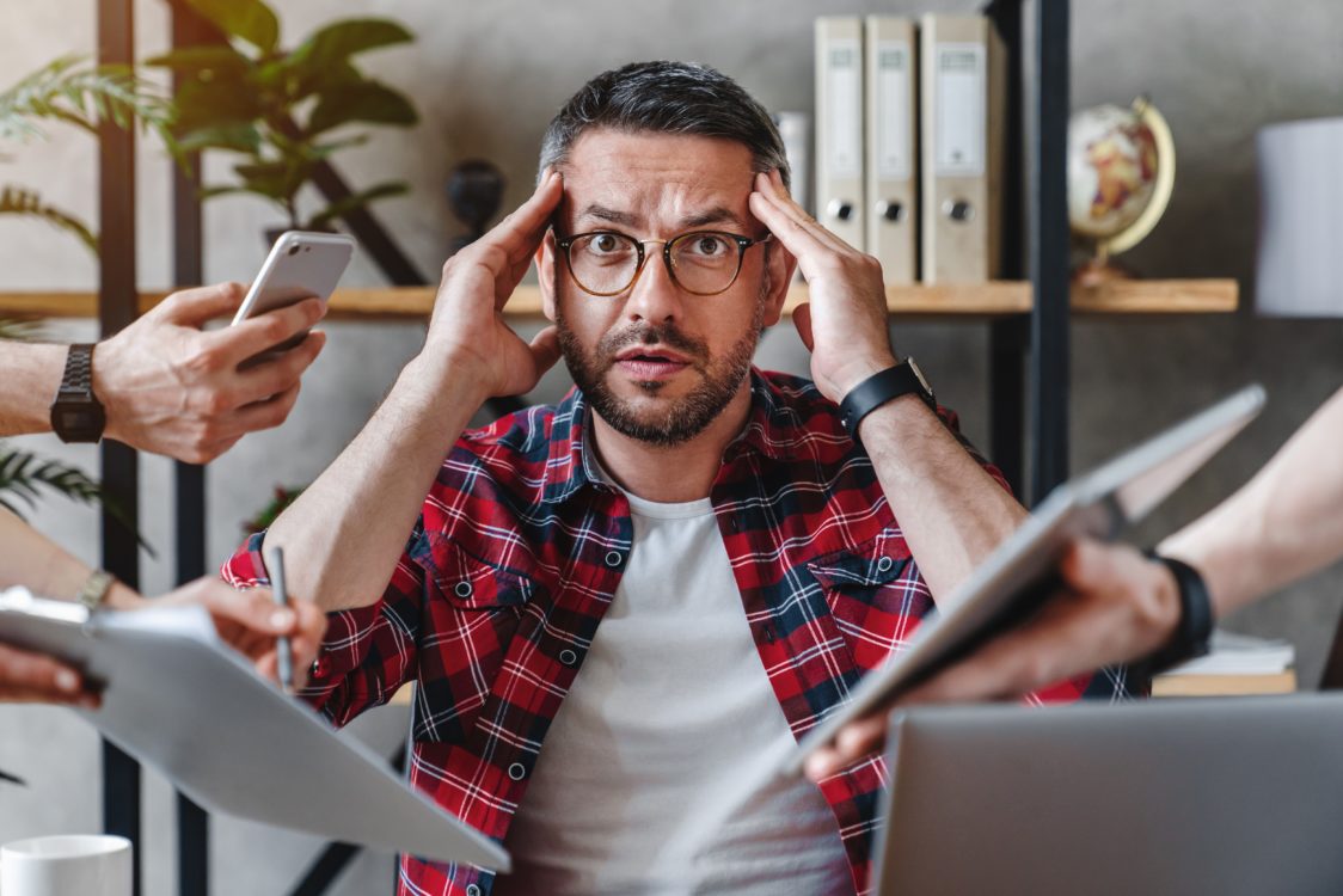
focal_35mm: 70
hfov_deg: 28.8
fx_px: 2612
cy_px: 448
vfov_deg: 19.5
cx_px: 672
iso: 800
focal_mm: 70
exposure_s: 1/250
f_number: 2.8
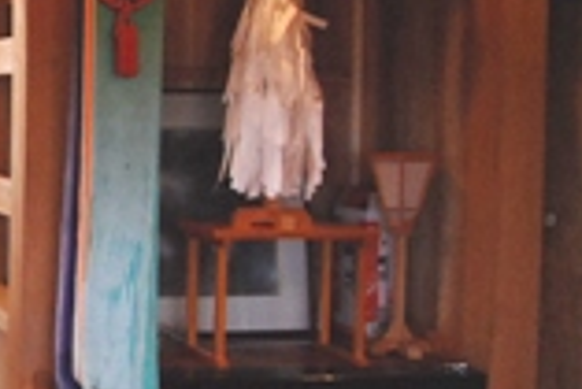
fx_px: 1343
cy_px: 78
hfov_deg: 20.6
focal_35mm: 83
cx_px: -308
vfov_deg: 16.4
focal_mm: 18
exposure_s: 1/100
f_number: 5
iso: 800
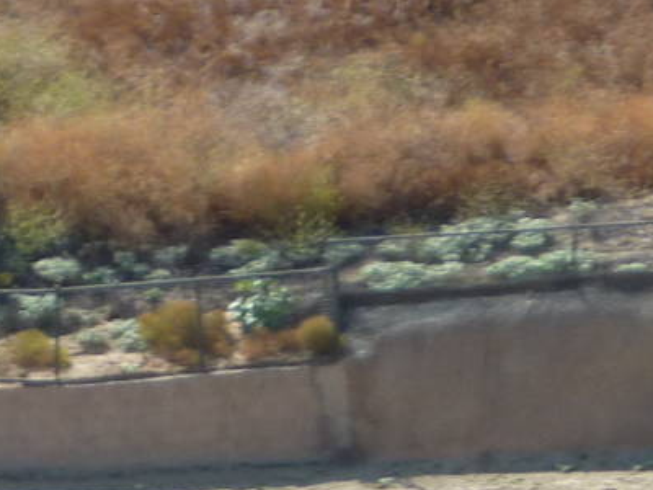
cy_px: 967
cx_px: 42
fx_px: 14789
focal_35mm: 784
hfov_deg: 2.5
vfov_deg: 1.9
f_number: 4.5
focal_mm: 32.1
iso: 80
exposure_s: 1/250
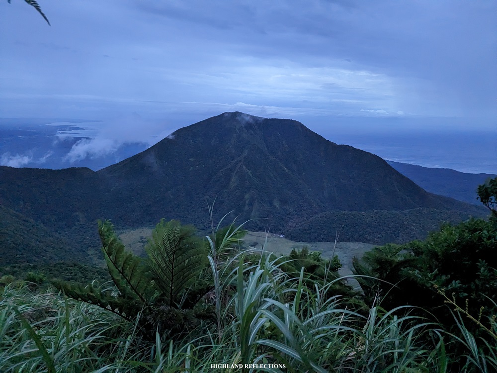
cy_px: 186
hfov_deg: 65.3
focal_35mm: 27
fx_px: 388
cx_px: 248
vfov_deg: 51.4
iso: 789
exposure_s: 1/99.9
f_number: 1.73
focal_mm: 4.38
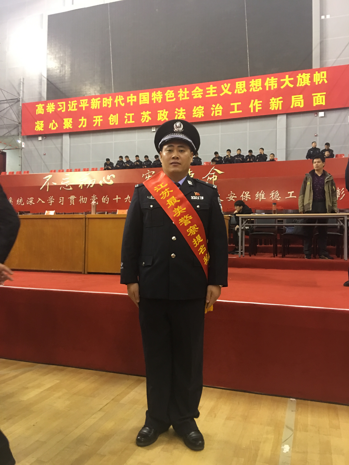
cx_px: 174
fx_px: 390
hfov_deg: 48.2
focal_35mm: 29
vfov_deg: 61.7
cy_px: 232
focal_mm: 4.15
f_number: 2.2
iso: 100
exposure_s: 1/10
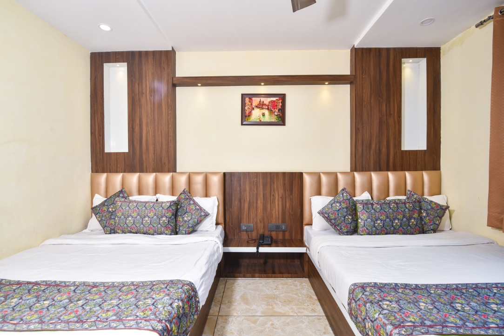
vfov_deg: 73.8
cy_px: 168
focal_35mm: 16
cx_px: 252
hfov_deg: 96.7
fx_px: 224
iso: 400
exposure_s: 1/100
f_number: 8
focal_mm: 16
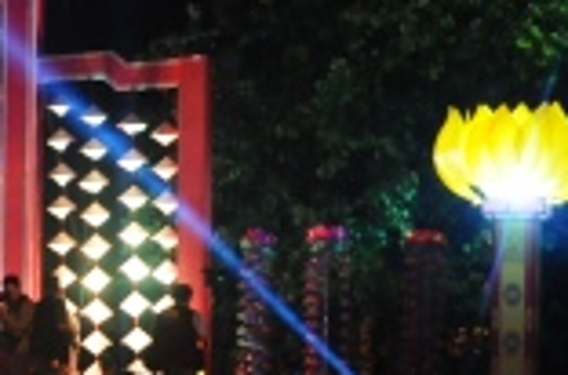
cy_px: 238
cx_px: -575
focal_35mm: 148
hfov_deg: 12.3
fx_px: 2328
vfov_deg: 9.2
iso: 1000
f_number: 2.8
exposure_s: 1/13
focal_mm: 24
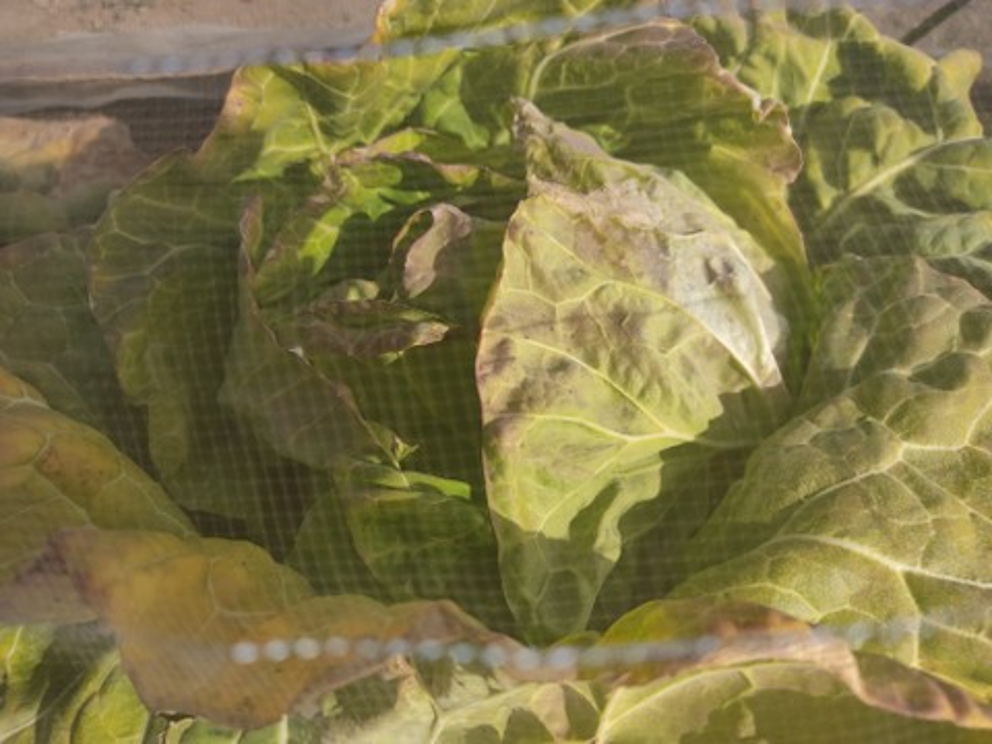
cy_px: 372
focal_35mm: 26
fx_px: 745
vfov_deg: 53.1
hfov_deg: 67.3
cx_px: 496
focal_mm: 4.74
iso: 100
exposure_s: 1/840
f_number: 1.79
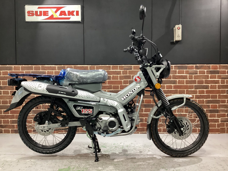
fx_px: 217
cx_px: 113
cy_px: 89
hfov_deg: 55.4
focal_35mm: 33
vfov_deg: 42.9
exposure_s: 1/50
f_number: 2.4
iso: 400
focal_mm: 3.3
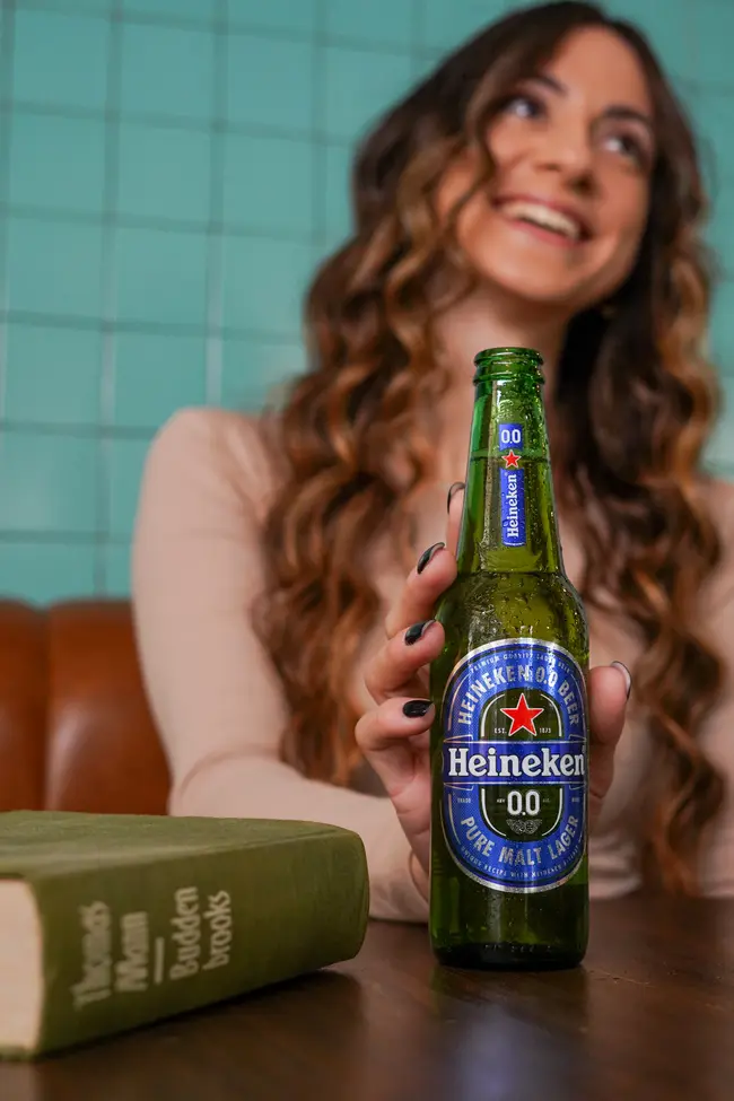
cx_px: 367
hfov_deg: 27.0
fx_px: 1529
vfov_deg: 39.6
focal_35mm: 50
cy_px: 550
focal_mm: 50
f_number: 5
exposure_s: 1/320
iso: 3200
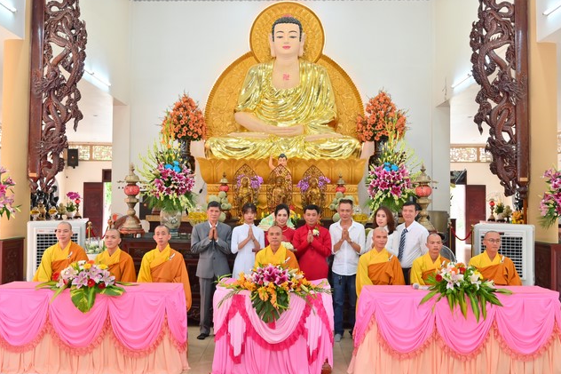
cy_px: 184
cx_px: 275
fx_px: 561
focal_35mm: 36
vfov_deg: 36.9
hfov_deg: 53.1
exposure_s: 1/60
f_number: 5.6
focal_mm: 35
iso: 1000
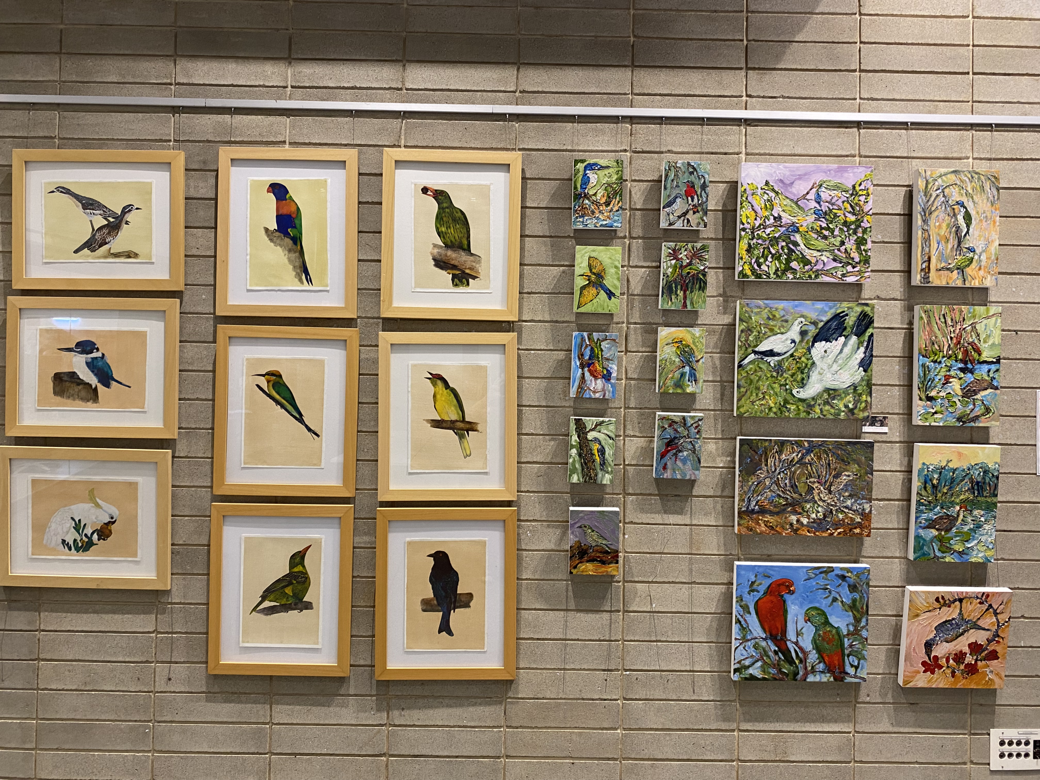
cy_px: 390
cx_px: 520
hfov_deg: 67.3
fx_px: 781
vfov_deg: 53.1
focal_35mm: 26
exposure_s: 1/50
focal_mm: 4.25
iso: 100
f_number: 1.8
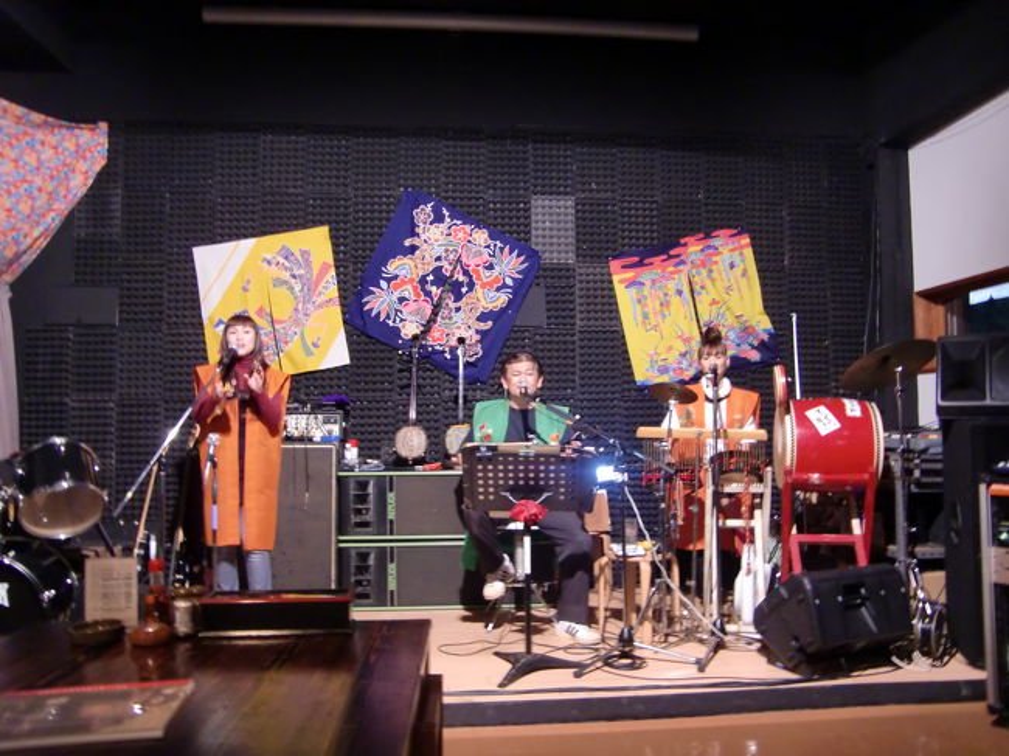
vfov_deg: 49.7
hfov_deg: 63.5
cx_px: 504
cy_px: 378
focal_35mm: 28
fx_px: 816
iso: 400
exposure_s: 1/10
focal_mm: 4.9
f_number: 2.6
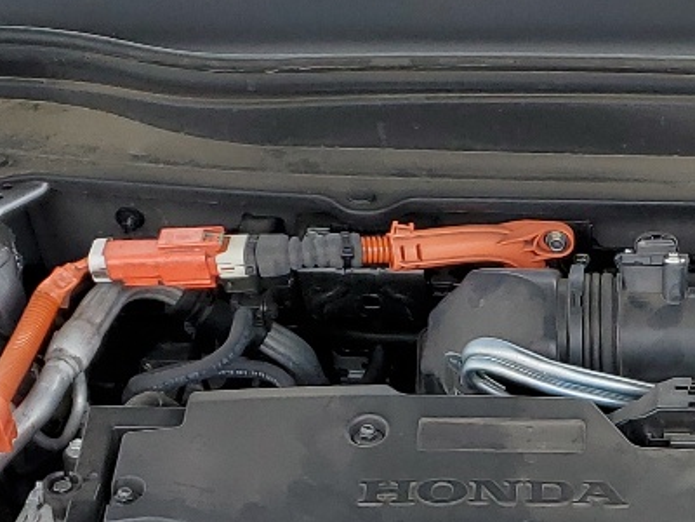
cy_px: 606
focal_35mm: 104
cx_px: 761
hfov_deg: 18.2
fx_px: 2088
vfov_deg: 13.9
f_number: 1.5
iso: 50
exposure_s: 1/909
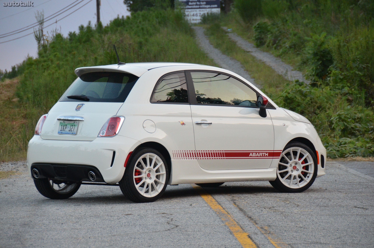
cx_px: 187
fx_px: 2022
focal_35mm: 195
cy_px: 124
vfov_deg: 7.0
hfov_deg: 10.6
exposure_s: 1/250
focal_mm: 130
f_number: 5.6
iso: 1600
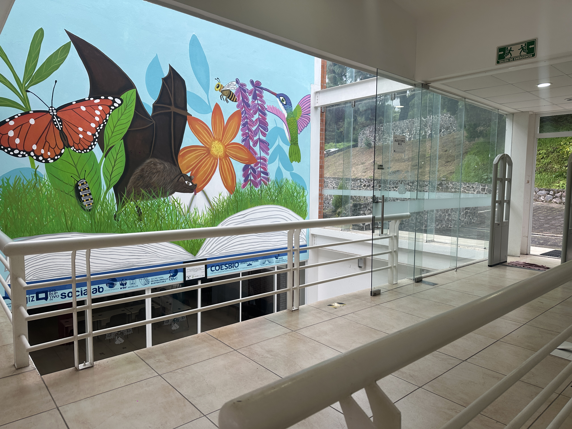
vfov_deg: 56.8
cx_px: 286
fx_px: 397
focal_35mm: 24
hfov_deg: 71.6
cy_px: 214
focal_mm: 6.86
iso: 64
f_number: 1.78
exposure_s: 1/121
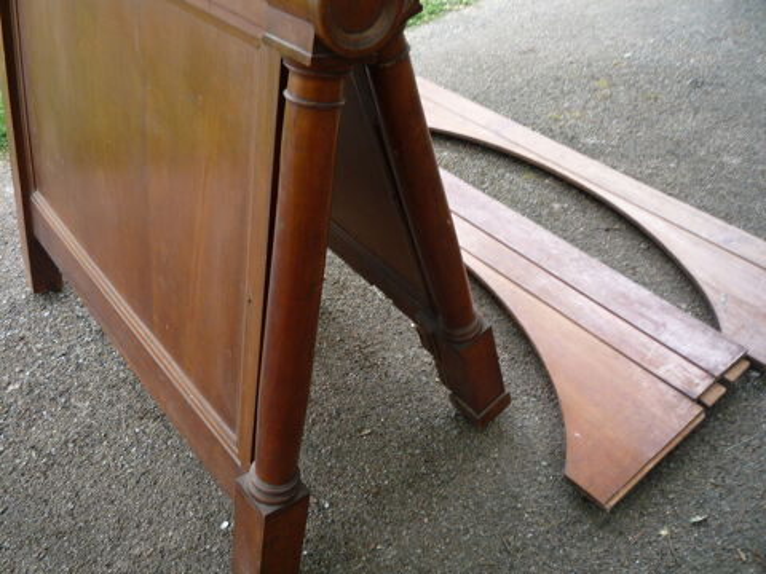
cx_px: 383
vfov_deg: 46.8
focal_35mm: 30
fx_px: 664
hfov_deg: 60.0
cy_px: 287
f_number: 3.3
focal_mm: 5.2
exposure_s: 1/60
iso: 100
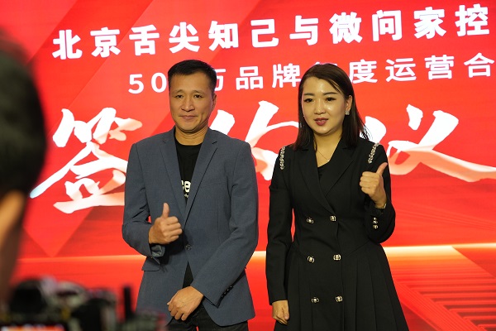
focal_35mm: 68
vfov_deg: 20.0
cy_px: 166
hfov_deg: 29.7
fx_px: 937
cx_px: 248
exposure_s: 1/100
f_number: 4.5
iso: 1000
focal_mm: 68
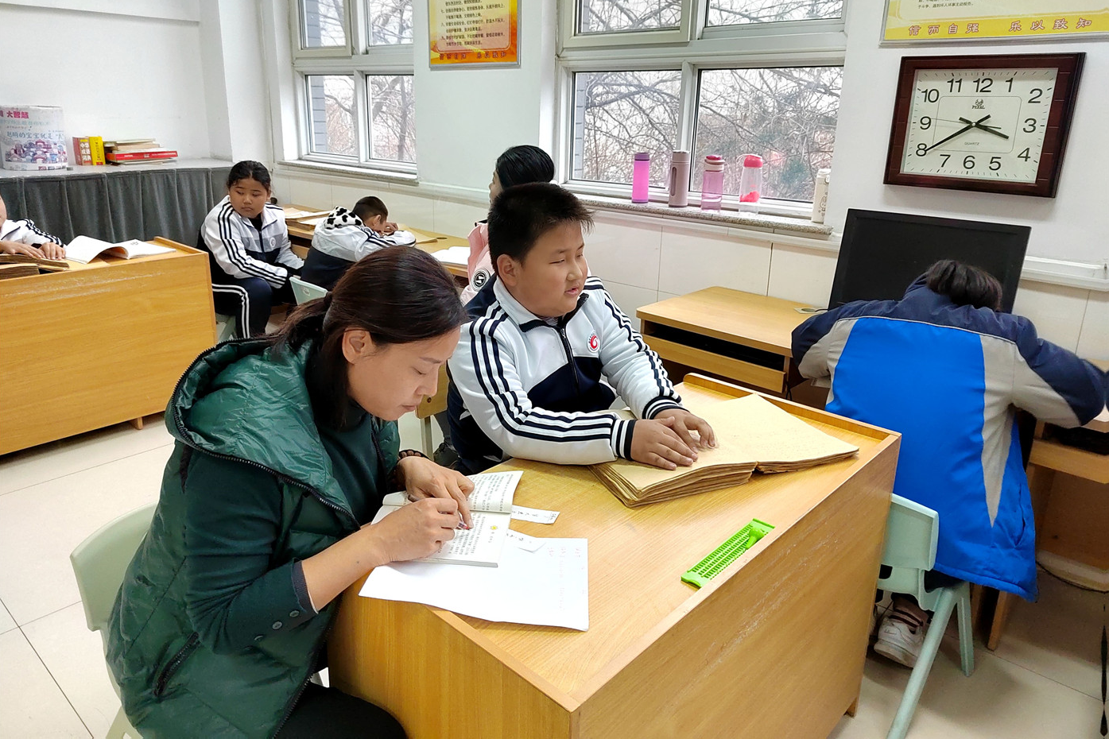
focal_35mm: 24
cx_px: 555
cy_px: 324
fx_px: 739
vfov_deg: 53.0
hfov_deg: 73.7
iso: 1481
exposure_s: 1/50
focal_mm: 5.52
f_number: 1.9
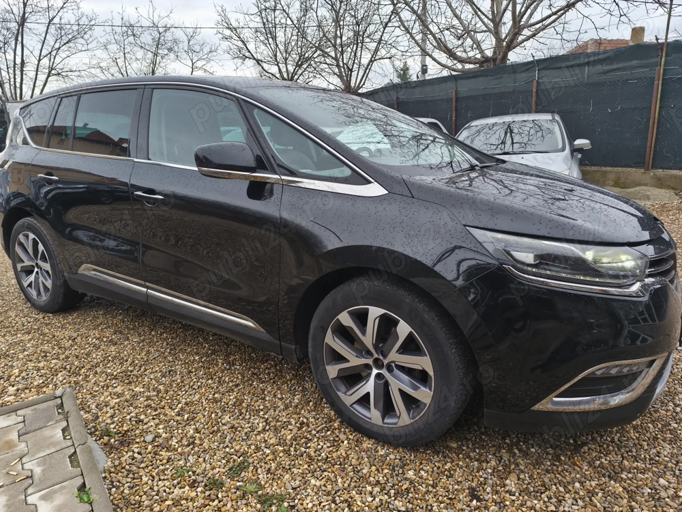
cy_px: 256
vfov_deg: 58.9
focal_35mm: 23
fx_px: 453
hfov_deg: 73.9
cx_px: 341
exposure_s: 1/99.9
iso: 160
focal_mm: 6.14
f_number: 1.65
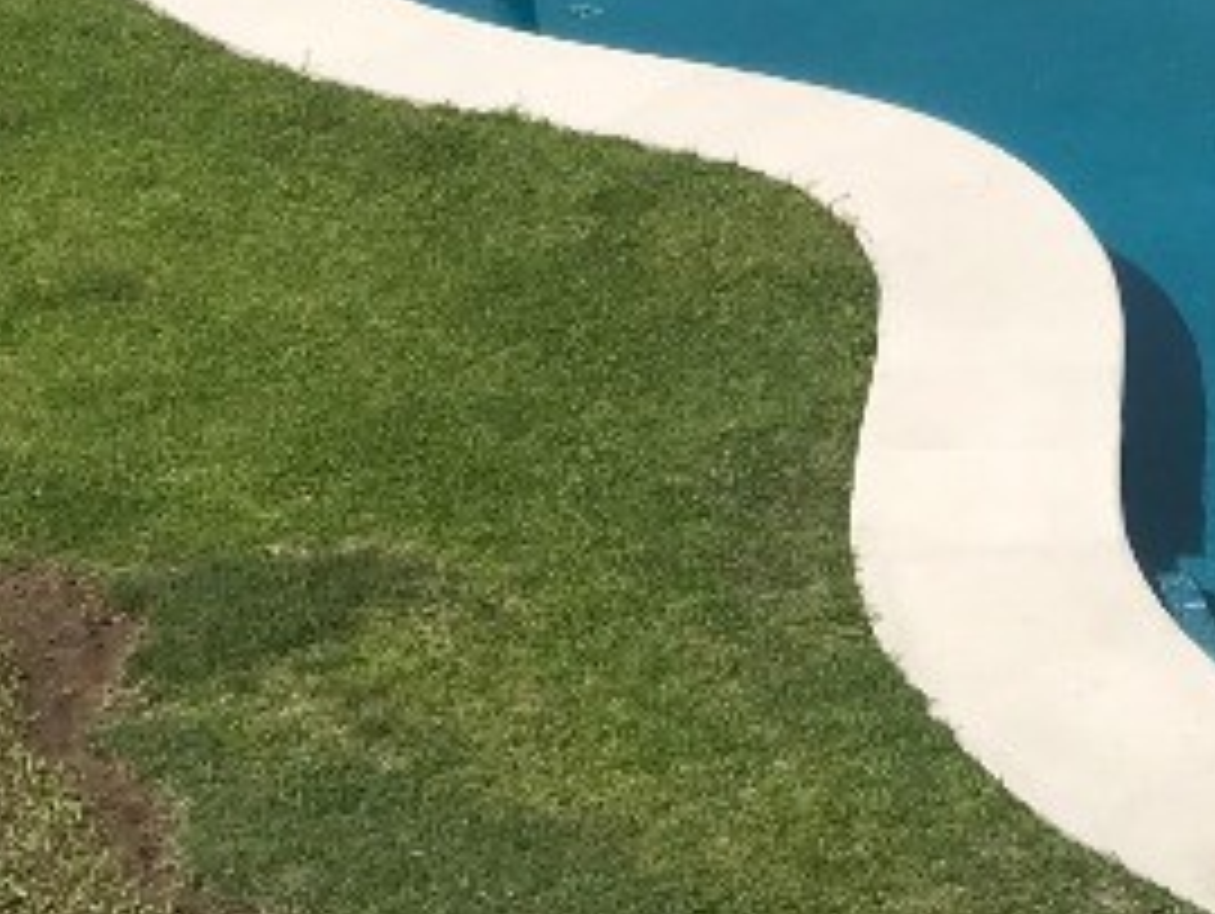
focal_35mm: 106
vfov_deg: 13.0
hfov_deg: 18.2
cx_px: 1094
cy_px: -594
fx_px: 3724
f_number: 1.8
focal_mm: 3.99
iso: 20
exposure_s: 1/4167
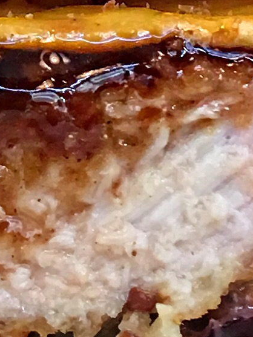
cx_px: -224
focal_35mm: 210
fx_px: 2046
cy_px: -163
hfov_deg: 6.9
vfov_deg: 9.2
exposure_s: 1/17
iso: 40
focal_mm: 4.15
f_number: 2.2
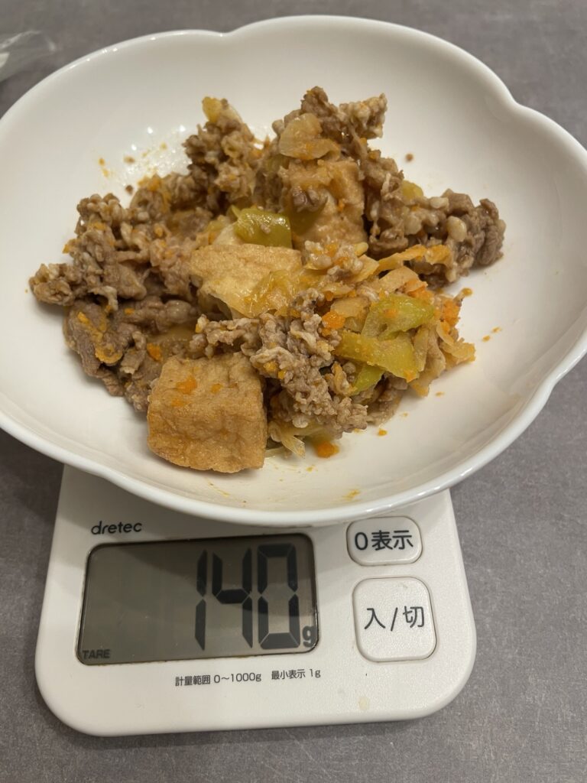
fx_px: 588
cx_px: 294
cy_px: 392
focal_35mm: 26
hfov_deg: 53.1
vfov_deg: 67.3
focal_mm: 4.2
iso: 80
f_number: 1.6
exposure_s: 1/60
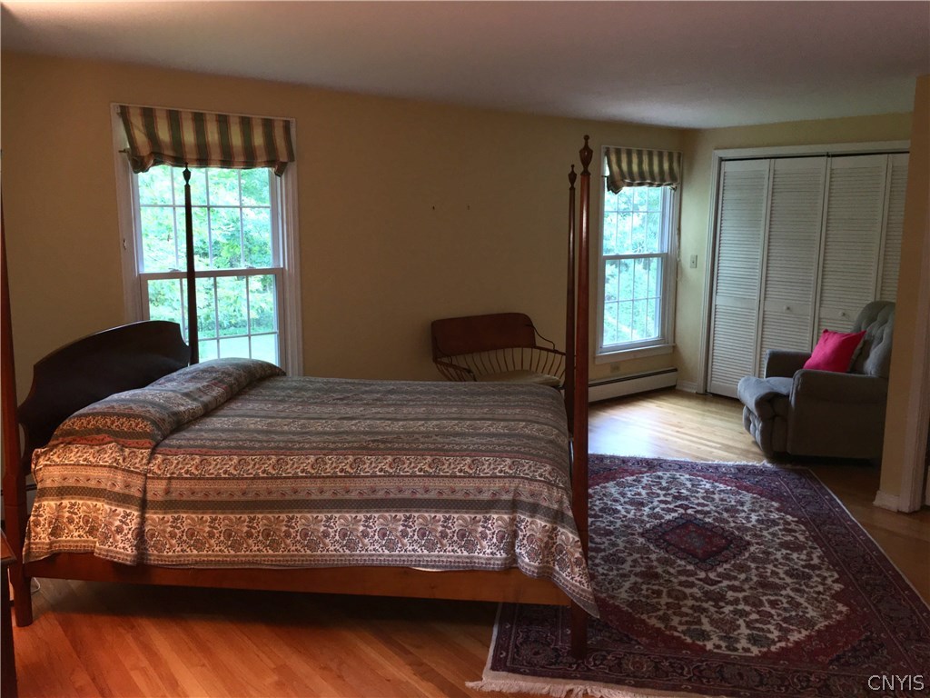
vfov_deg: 48.2
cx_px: 465
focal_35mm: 29
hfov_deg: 61.7
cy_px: 349
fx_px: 779
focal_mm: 4.15
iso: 40
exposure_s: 1/30
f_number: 2.2
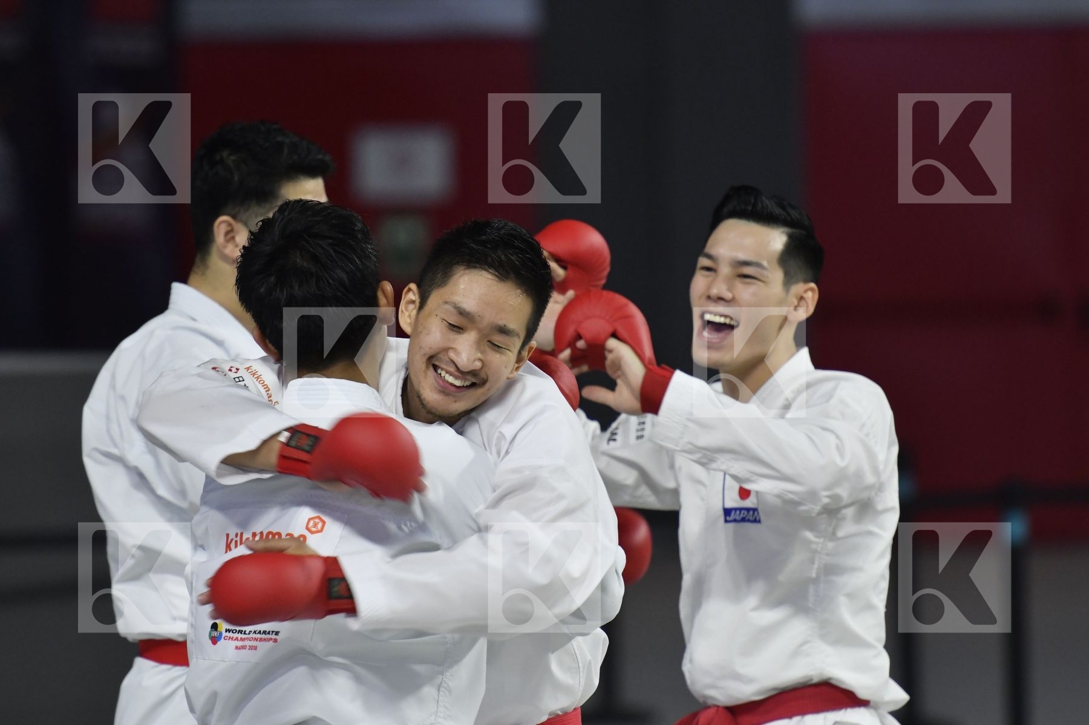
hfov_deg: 4.9
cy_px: 362
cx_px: 544
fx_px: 12697
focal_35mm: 420
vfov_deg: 3.3
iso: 1250
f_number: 4
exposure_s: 1/320
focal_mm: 280
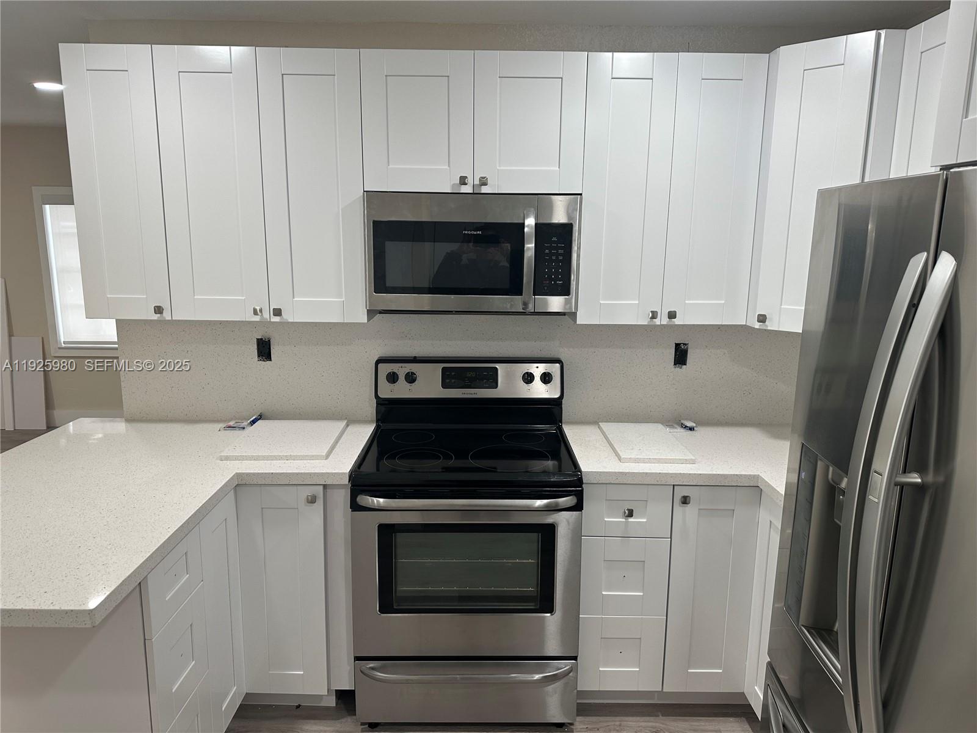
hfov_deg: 71.6
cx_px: 488
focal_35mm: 24
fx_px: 677
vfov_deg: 56.8
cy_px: 366
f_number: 1.78
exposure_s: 1/120
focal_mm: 6.86
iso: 100
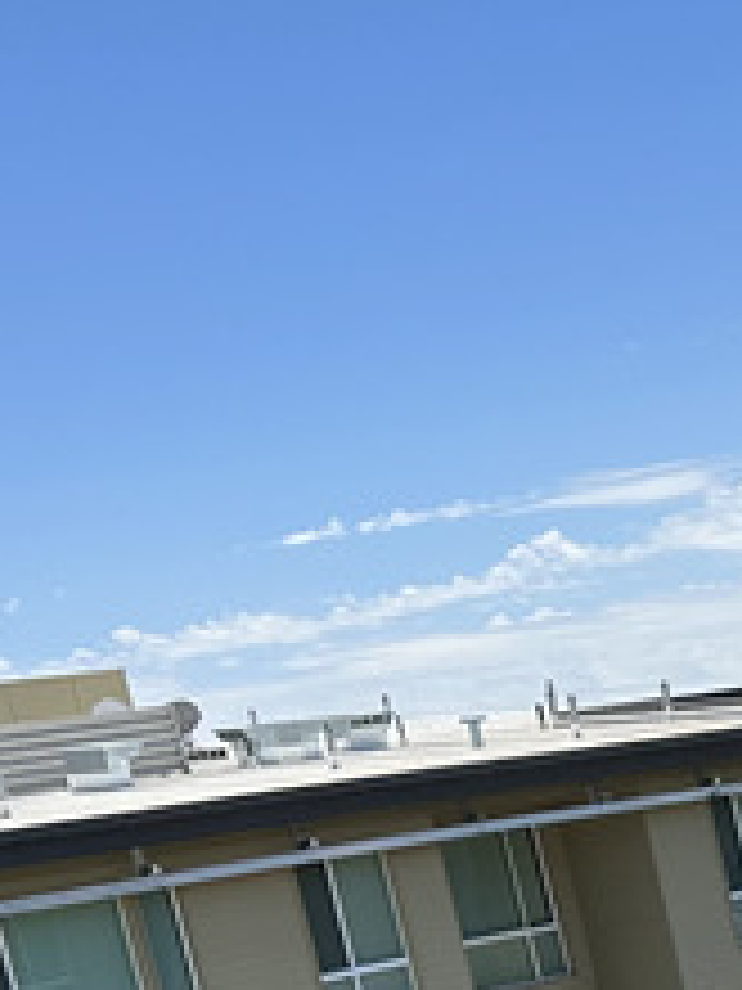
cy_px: 1310
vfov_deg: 17.9
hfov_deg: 13.0
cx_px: 1374
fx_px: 2915
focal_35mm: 102
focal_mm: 6.86
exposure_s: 1/3717
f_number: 1.78
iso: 80
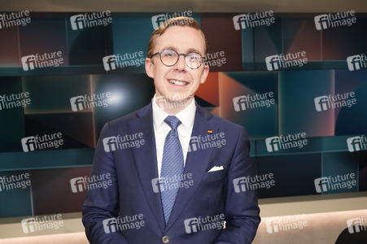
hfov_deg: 60.3
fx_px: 316
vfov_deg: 42.3
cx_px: 184
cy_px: 122
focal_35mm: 31
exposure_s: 1/125
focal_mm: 31
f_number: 5.6
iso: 2000
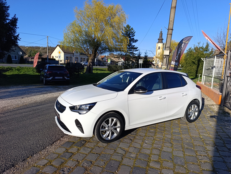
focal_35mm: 23
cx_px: 116
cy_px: 87
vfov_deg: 59.0
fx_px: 154
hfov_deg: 73.8
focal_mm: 6.14
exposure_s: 1/784
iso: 50
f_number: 1.6
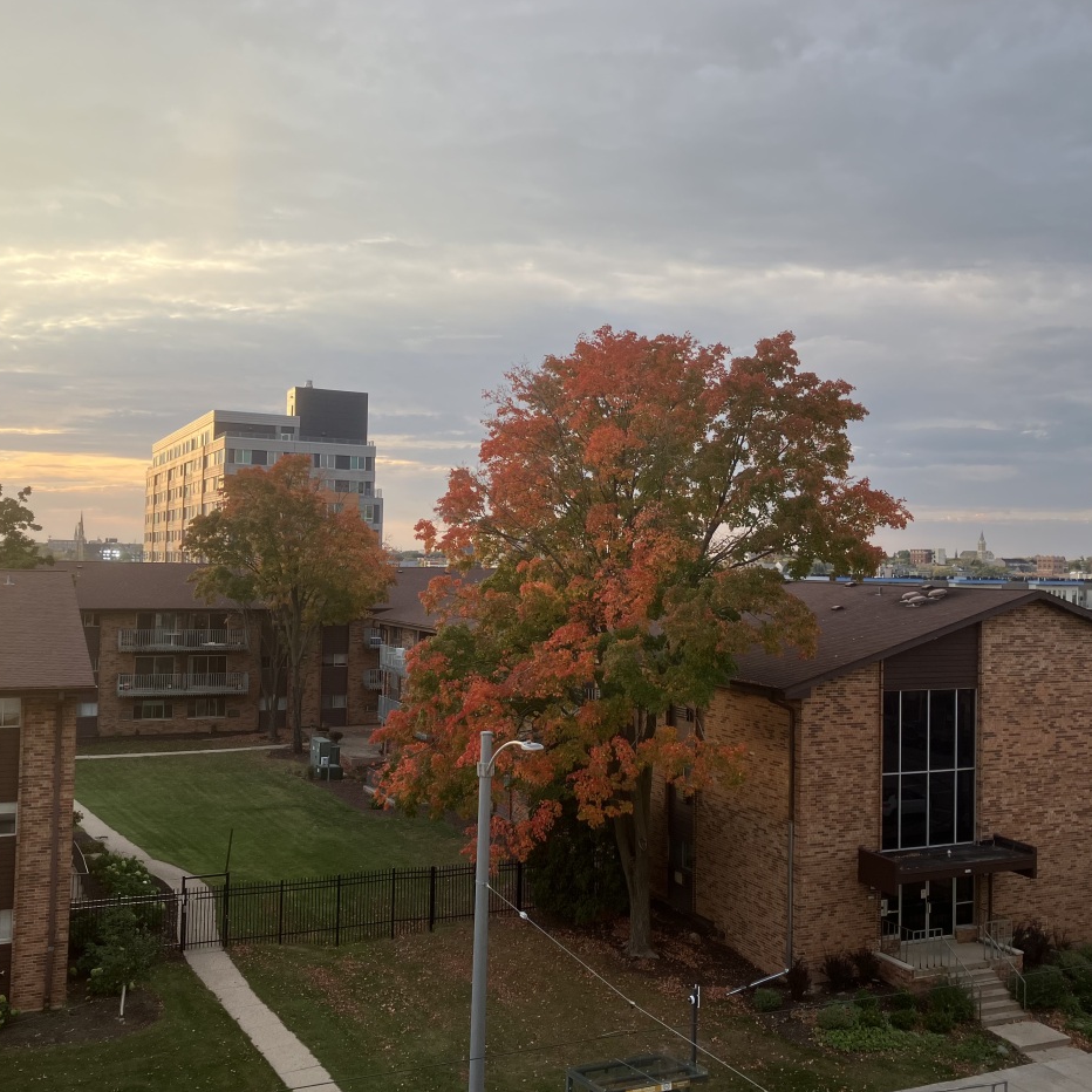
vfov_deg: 48.4
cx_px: 564
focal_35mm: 34
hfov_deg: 48.4
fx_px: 1213
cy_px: 532
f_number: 1.8
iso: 32
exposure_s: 1/277
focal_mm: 3.99
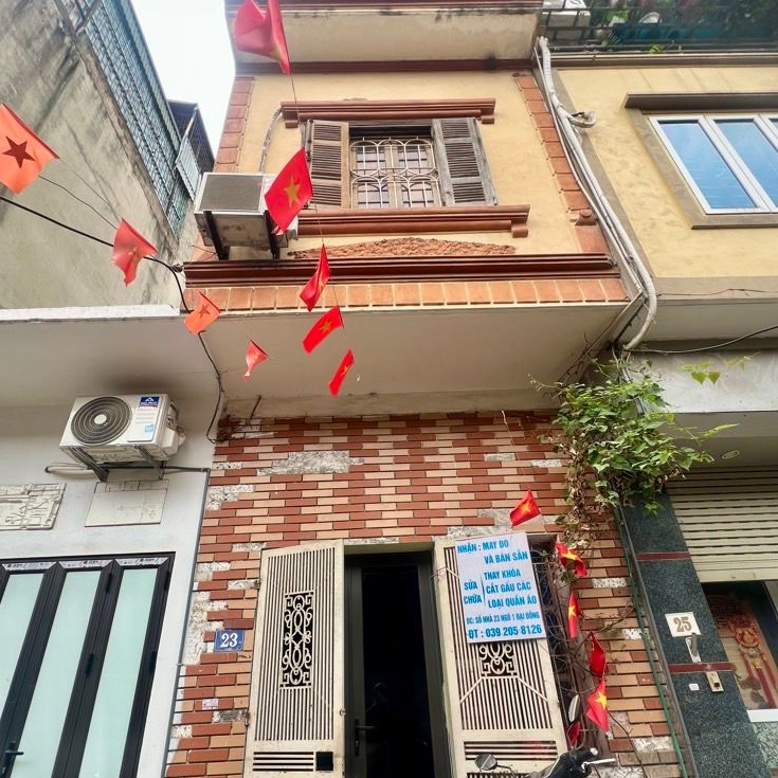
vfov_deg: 86.1
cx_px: 380
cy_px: 475
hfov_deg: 87.4
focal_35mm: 16
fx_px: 407
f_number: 1.8
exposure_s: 1/226
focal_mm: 1.57
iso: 32
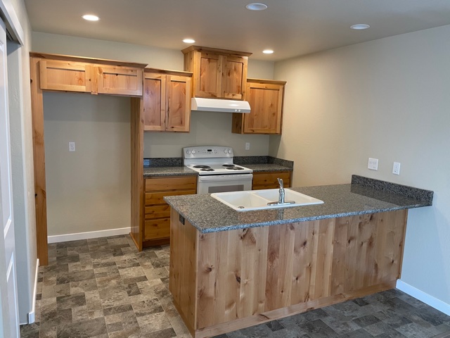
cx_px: 225
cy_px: 169
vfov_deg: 53.1
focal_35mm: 26
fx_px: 338
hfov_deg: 67.3
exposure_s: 1/60
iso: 160
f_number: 1.6
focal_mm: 4.2
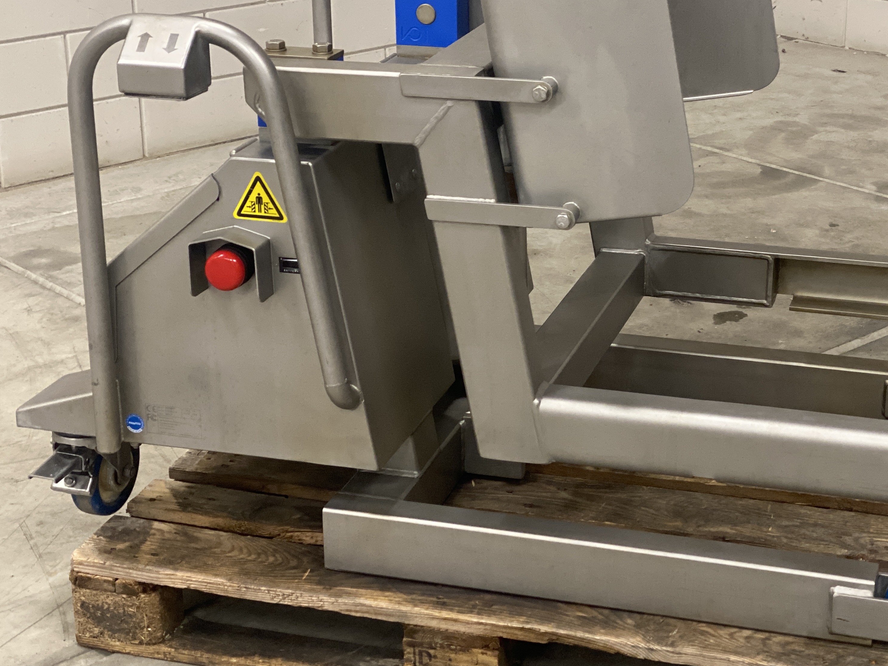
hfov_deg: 27.3
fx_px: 1821
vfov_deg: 20.7
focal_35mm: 71
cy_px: 273
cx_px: 532
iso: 320
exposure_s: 1/33
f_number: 2
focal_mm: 6
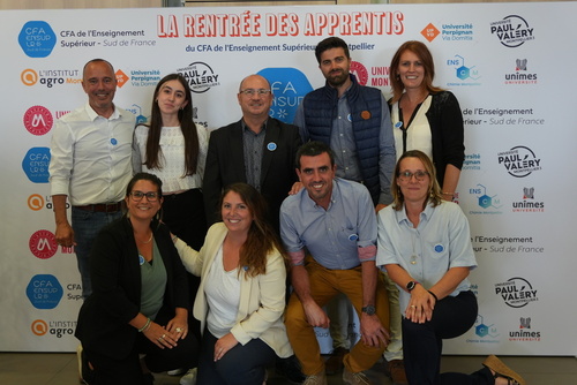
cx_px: 288
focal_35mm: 46
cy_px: 192
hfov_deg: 42.3
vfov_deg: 29.0
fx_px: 746
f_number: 5
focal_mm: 31
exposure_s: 1/50
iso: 800
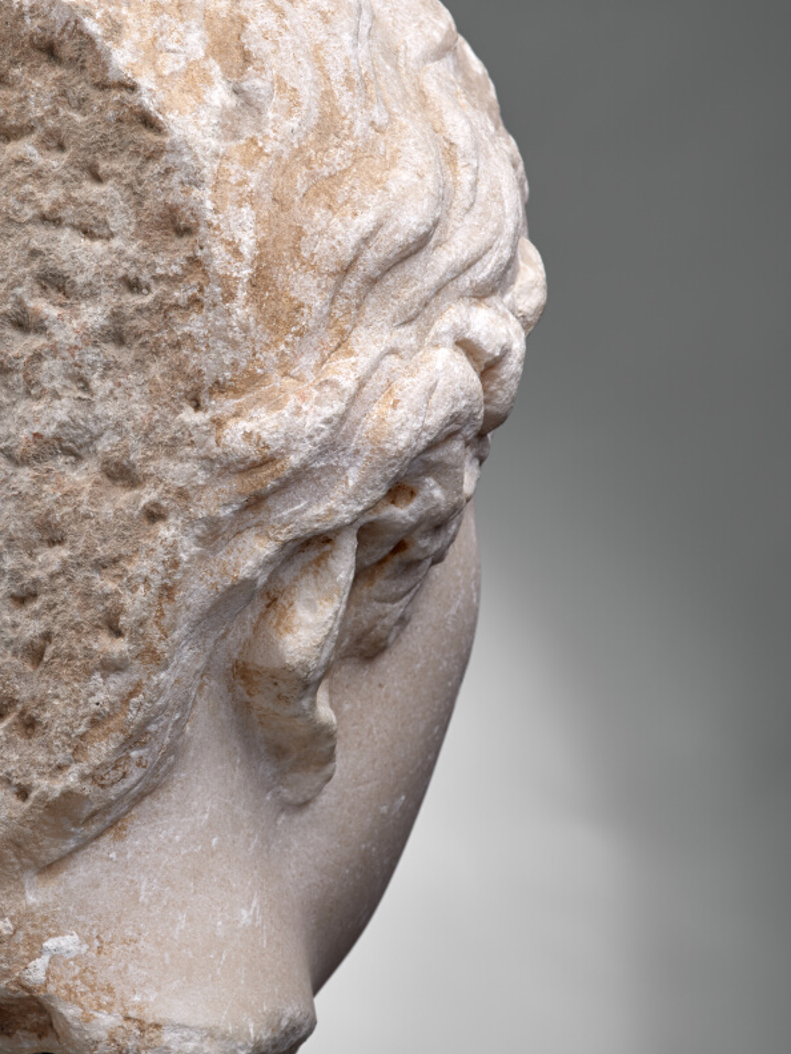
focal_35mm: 106
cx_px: 131
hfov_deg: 13.9
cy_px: 560
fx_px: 3230
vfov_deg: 18.5
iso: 100
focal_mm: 80
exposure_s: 1/125
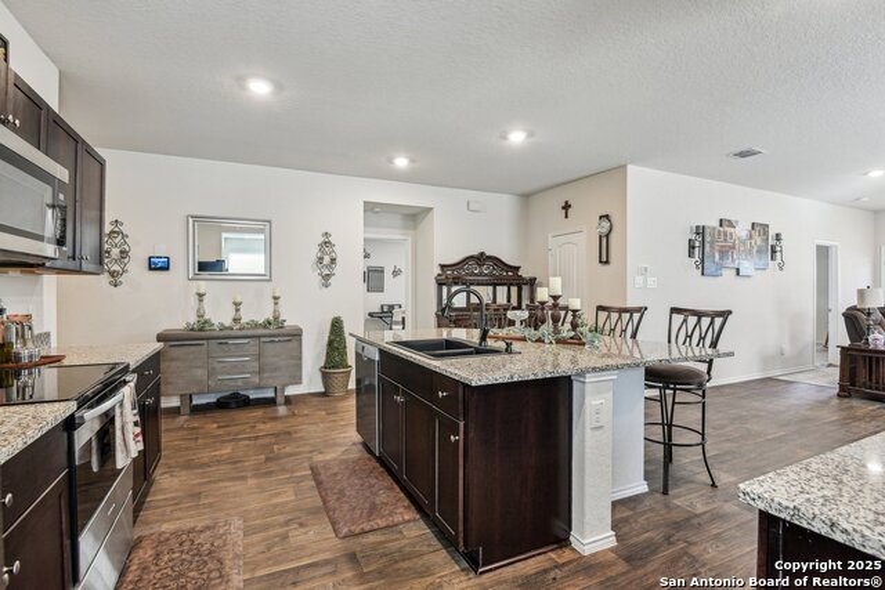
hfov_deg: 93.3
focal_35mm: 17
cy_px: 295
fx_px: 418
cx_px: 442
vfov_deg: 70.5
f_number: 8
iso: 3200
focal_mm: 17
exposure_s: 1/15
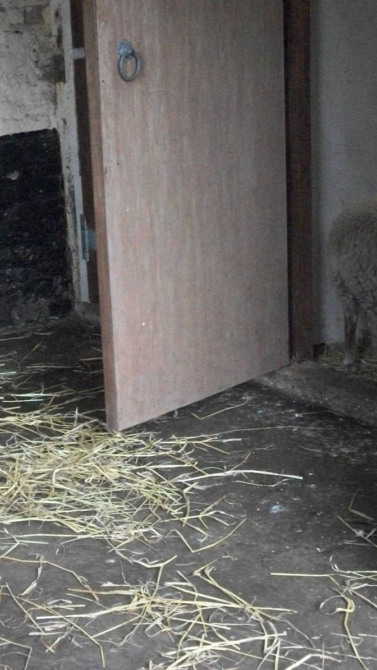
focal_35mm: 73
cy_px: 335
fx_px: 1297
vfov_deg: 29.0
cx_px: 77
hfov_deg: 16.4
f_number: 3.6
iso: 800
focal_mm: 8.8
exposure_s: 1/125
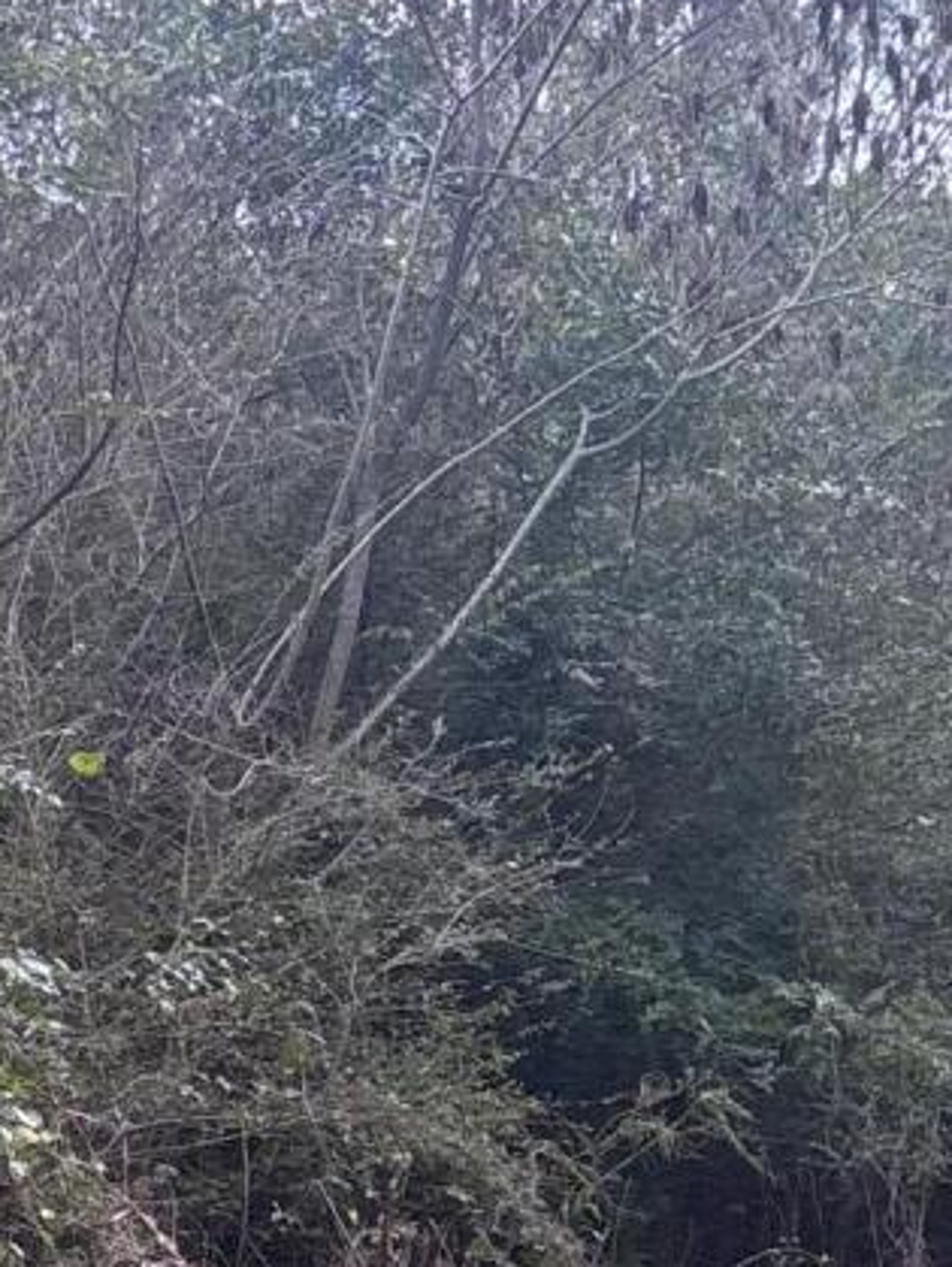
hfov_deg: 11.6
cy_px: 1297
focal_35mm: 124
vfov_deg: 15.6
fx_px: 4540
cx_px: -308
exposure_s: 1/165
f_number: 1.6
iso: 40
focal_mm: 5.96
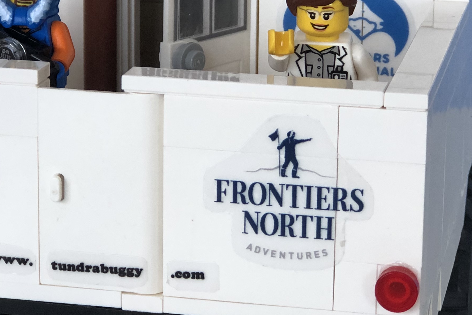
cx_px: 210
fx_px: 1757
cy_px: 43
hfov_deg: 15.3
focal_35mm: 134
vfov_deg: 10.2
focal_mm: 6.6
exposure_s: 1/30
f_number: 2.8
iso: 32
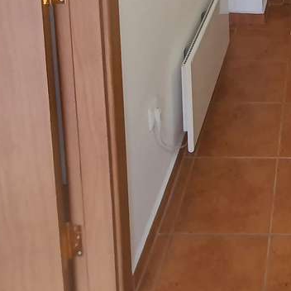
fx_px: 466
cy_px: -162
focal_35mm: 49
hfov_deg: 31.0
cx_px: 318
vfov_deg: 25.0
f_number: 2.2
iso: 160
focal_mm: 1.8
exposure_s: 1/50
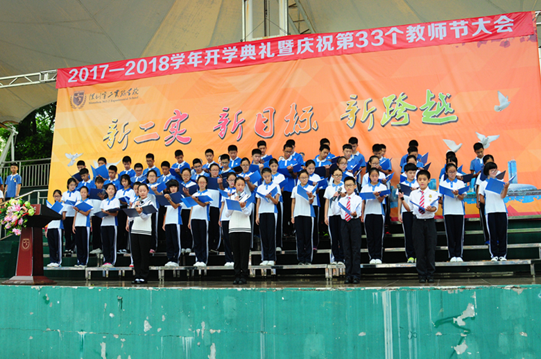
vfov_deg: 36.7
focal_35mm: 36
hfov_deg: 53.2
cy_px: 180
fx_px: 540
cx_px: 270
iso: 640
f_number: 4
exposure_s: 1/800
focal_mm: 24
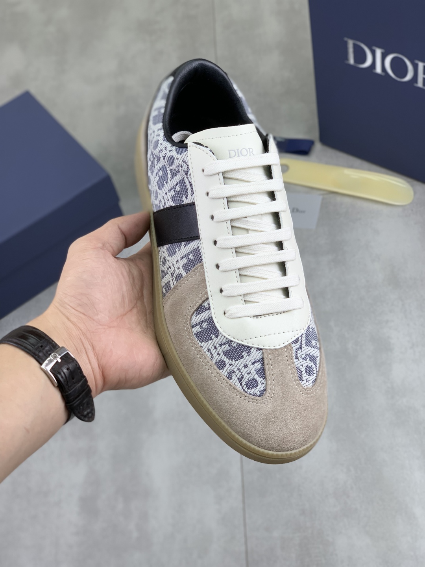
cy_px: 284
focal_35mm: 52
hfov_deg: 28.0
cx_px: 212
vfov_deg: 36.8
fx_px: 851
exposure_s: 1/100
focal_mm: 6
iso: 16
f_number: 2.4
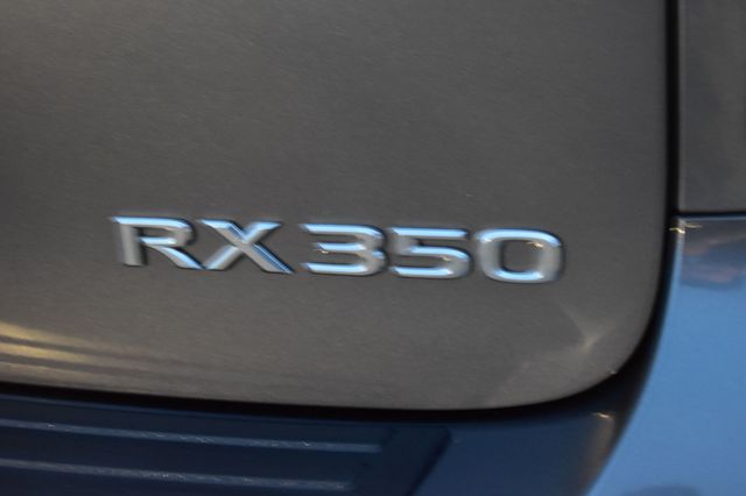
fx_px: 1709
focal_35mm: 82
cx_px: 373
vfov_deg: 16.5
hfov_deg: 24.6
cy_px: 248
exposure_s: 1/4
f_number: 5.6
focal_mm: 55
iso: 1600
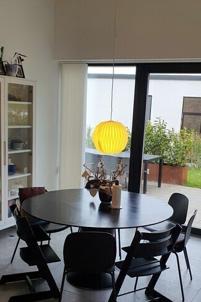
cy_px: 179
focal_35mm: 43
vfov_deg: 45.2
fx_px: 360
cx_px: 109
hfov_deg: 31.2
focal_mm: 4.3
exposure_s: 1/100
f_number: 2.4
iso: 125
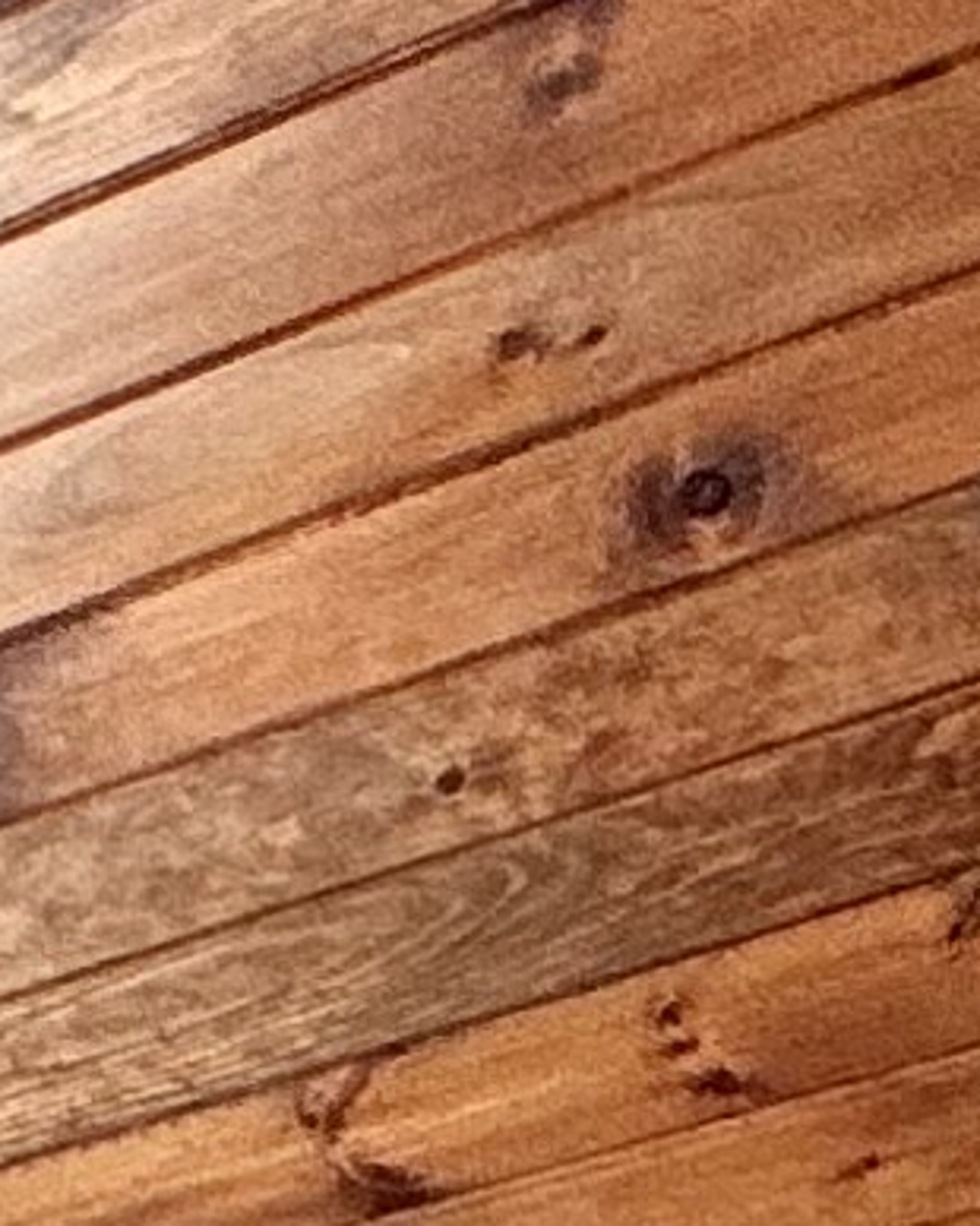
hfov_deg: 9.9
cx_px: -1122
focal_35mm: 142
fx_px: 5152
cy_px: 3492
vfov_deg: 10.4
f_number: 2.2
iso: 64
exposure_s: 1/99
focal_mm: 2.22
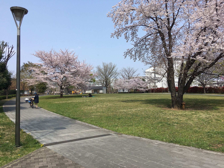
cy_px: 84
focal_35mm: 29
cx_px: 112
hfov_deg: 61.7
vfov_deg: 48.2
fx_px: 188
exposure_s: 1/1672
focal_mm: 4.15
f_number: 2.2
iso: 25
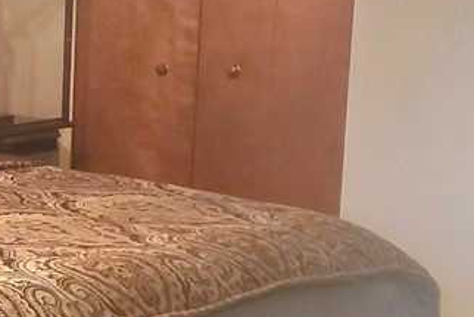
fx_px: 1133
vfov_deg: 15.9
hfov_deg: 20.4
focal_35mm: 86
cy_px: 195
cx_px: -228
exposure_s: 1/40
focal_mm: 4.3
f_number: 1.5
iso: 500
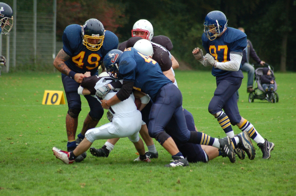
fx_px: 2400
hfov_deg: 7.1
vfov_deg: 4.7
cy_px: 98
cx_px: 148
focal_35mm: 292
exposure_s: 1/500
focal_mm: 195
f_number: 5
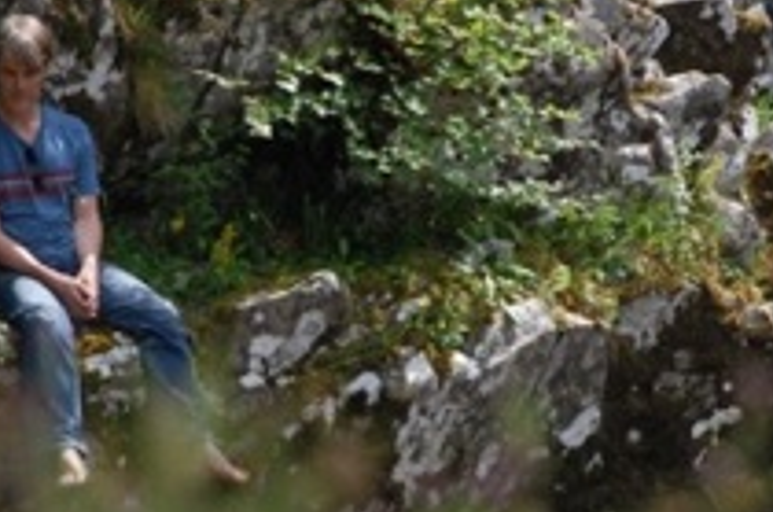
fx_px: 14075
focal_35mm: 657
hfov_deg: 3.1
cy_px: 389
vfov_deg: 2.1
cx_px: 442
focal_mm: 200
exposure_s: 1/2000
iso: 800
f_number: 5.6
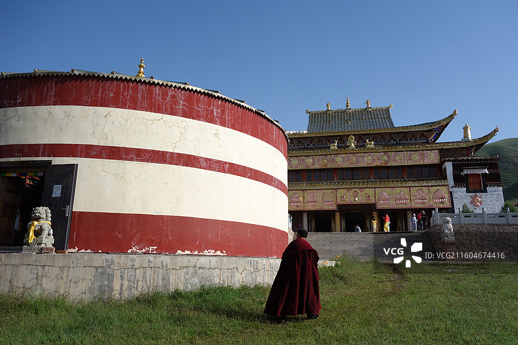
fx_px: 403
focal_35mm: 28
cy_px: 172
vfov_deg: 46.4
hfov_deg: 65.5
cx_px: 259
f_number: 5.6
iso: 125
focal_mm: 10.4
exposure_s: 1/640
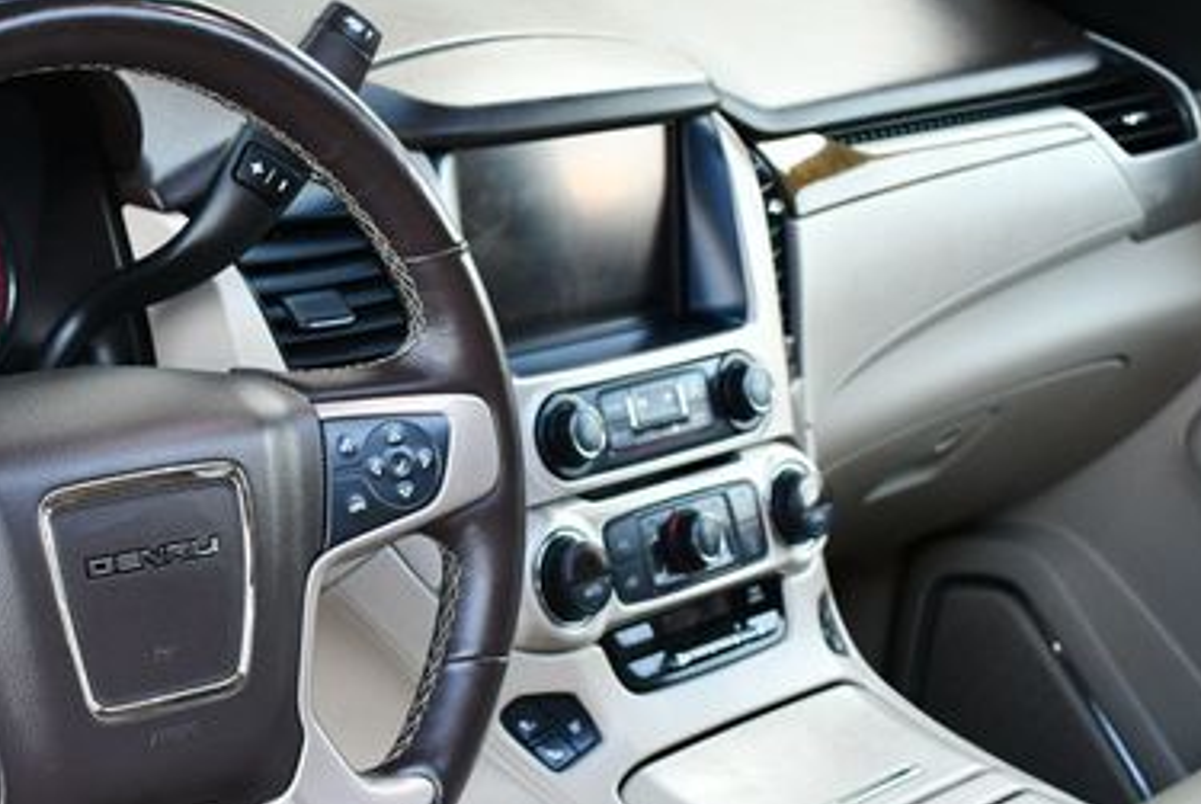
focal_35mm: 75
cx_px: 192
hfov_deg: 26.3
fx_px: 2505
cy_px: 516
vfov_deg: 18.2
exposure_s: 1/200
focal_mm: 22
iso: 800
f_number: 3.8
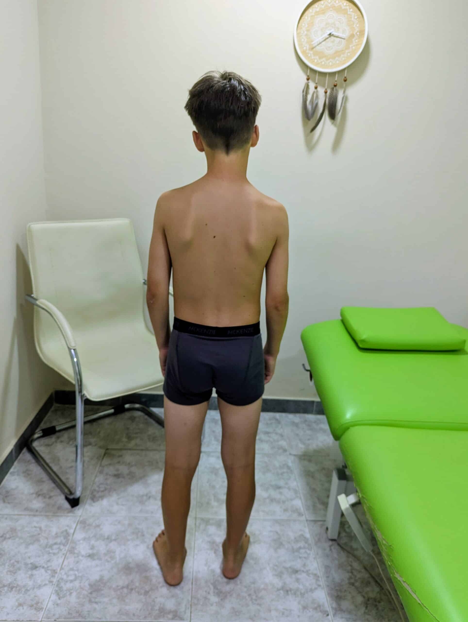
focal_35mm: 24
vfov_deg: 71.5
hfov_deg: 56.9
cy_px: 311
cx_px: 234
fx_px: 431
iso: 108
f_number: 1.85
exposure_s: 1/38.1
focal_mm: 6.81
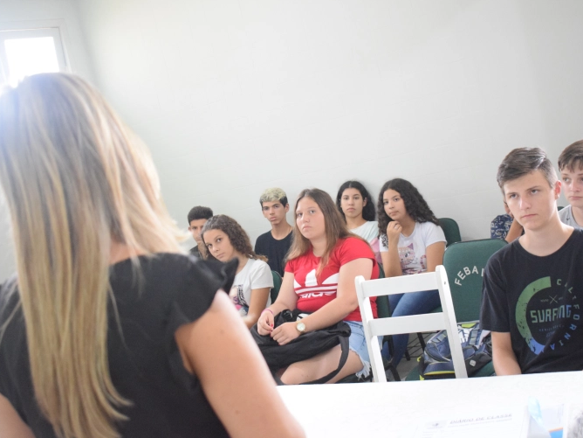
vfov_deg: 27.5
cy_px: 221
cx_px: 280
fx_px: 893
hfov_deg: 36.2
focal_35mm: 53
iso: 4000
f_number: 4.5
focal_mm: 32
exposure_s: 1/60
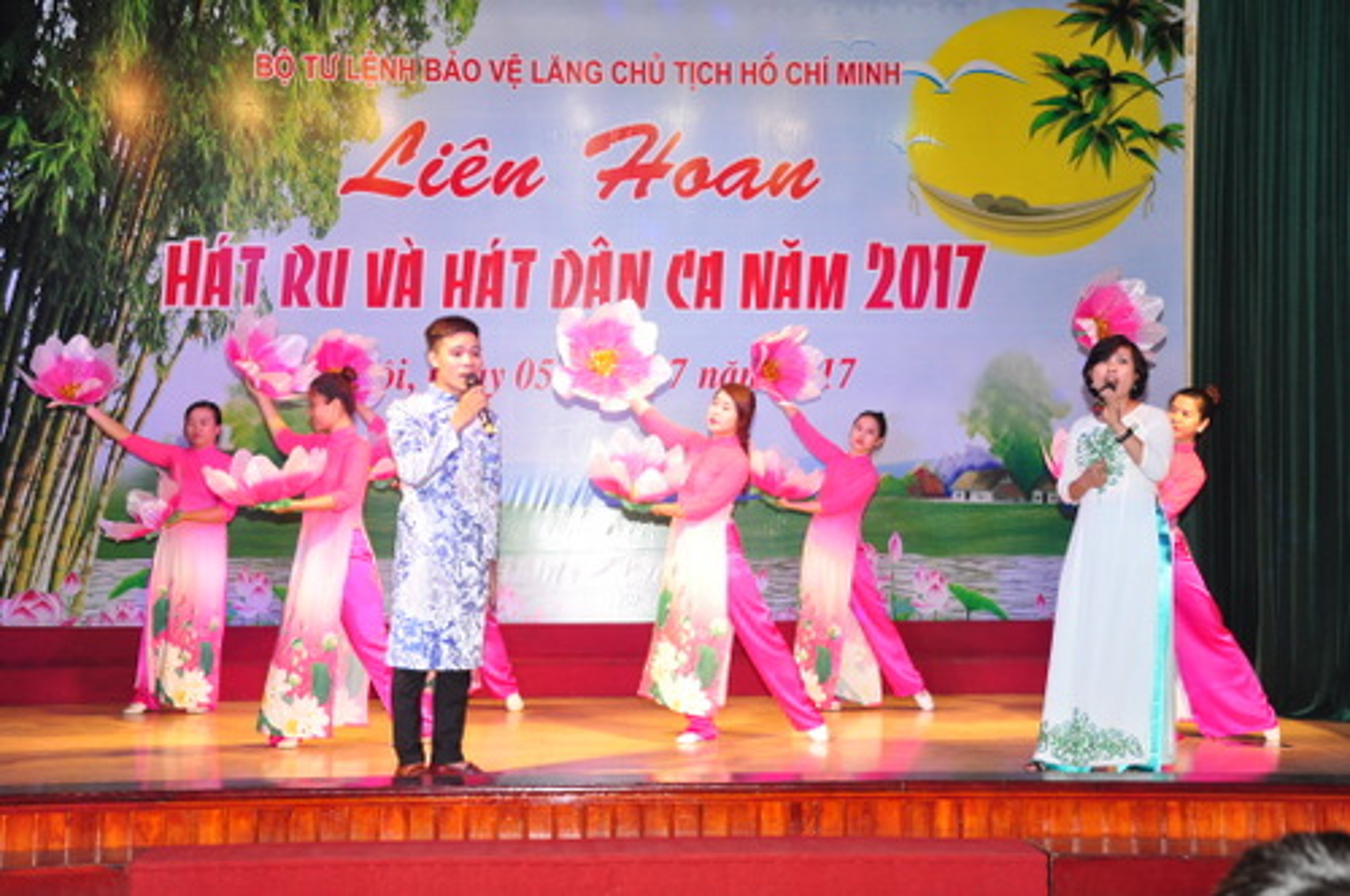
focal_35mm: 51
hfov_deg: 38.9
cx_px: 675
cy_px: 448
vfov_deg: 26.4
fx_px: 1910
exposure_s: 1/200
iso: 800
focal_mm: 34
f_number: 6.3
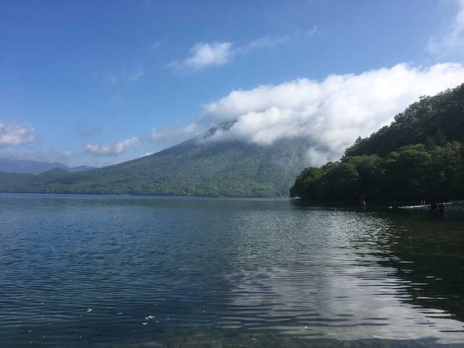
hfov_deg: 61.7
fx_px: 389
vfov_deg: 48.2
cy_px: 174
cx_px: 232
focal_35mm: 29
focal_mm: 4.15
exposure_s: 1/1709
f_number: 2.2
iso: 25
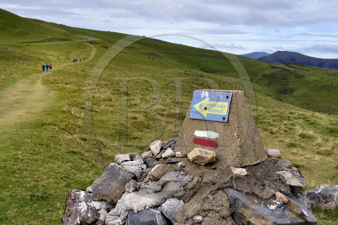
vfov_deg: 33.4
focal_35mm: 40
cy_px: 112
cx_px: 169
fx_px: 375
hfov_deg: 48.5
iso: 200
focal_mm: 40
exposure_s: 1/80
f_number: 18
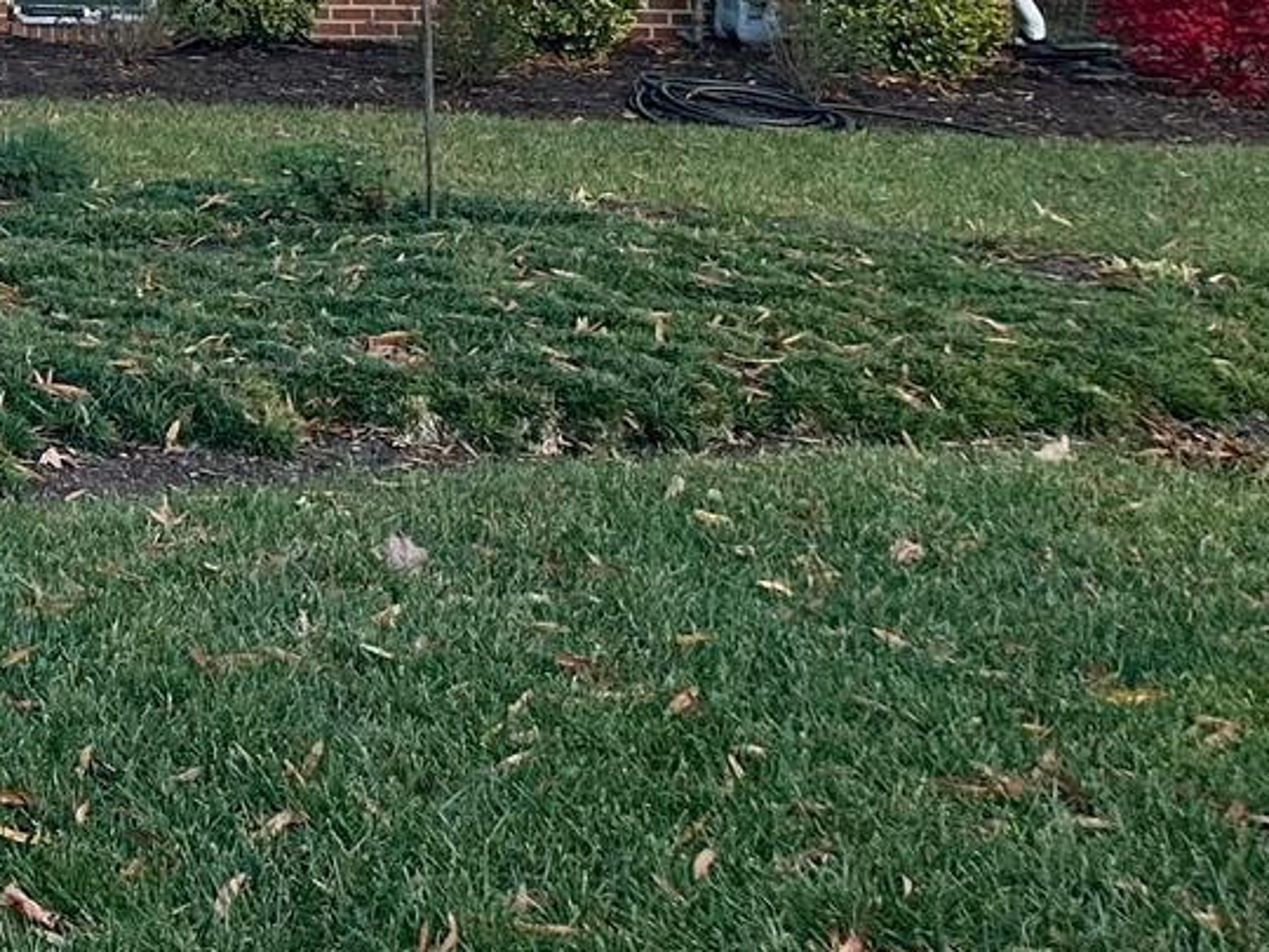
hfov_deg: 17.8
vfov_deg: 14.9
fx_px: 3336
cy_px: -541
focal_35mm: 91
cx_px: -933
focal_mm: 6.86
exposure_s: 1/1321
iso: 80
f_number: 1.78
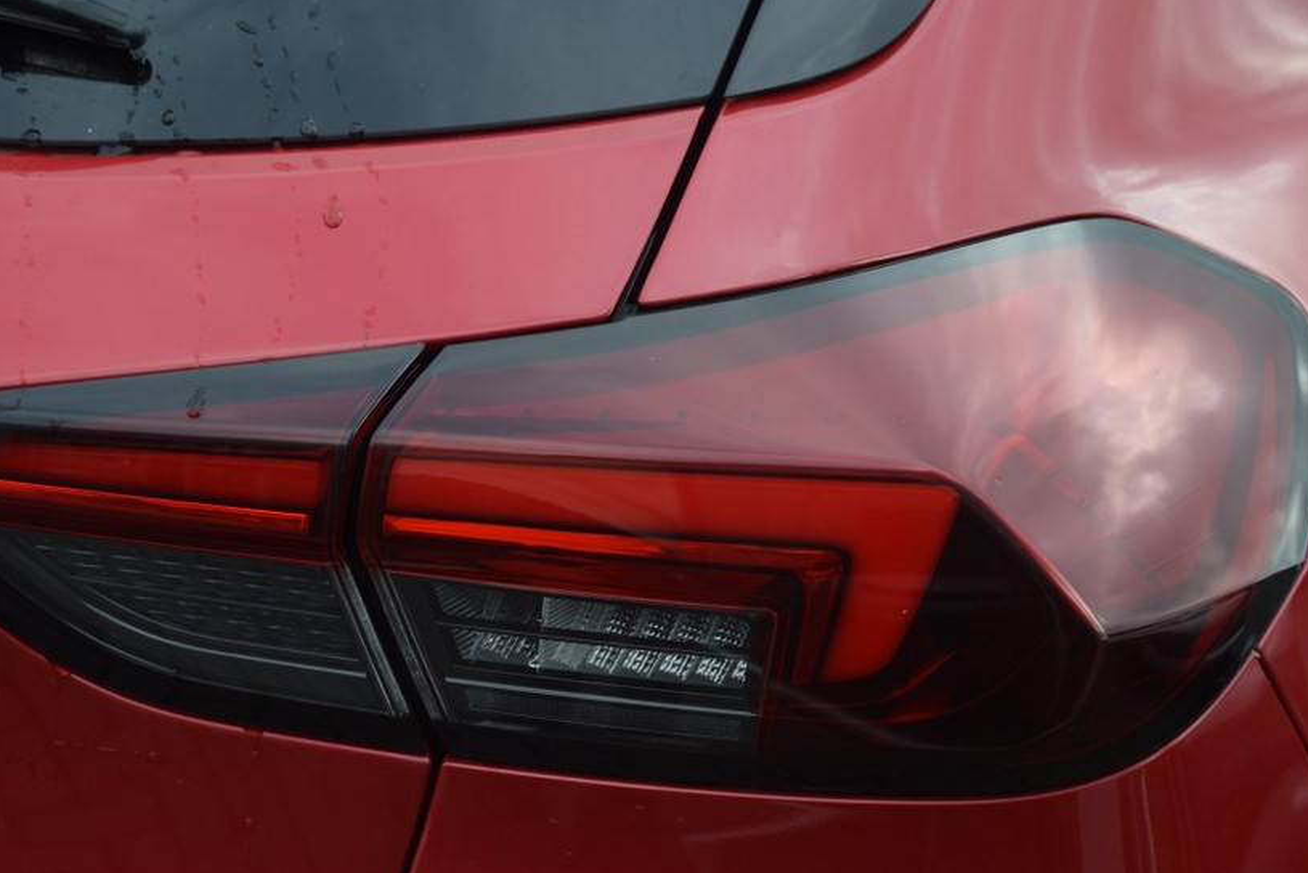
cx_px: 559
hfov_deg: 14.0
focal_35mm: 147
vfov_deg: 9.3
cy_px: 465
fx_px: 5343
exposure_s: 1/320
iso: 400
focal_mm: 78
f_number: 5.6
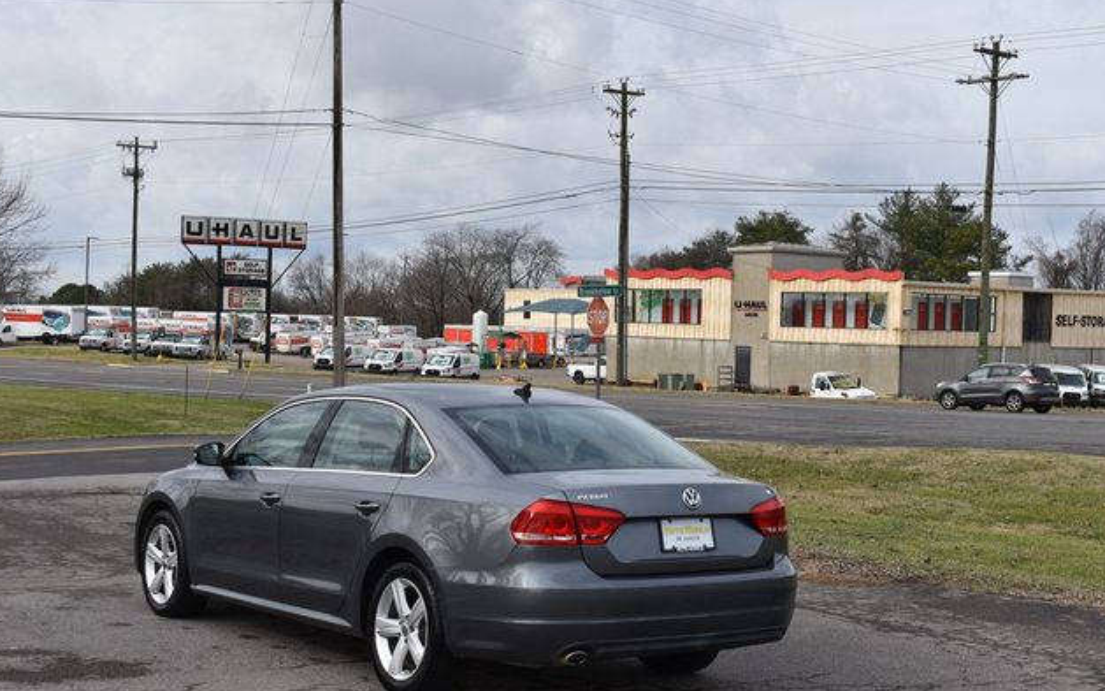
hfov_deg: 36.3
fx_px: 1686
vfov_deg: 23.1
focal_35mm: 56
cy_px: 353
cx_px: 550
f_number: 8
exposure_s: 1/250
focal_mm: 36
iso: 100
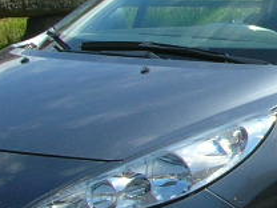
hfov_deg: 9.3
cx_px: 597
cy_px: 19
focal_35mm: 197
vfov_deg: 7.5
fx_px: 1576
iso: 50
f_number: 5.9
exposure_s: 1/183
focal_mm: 6.6
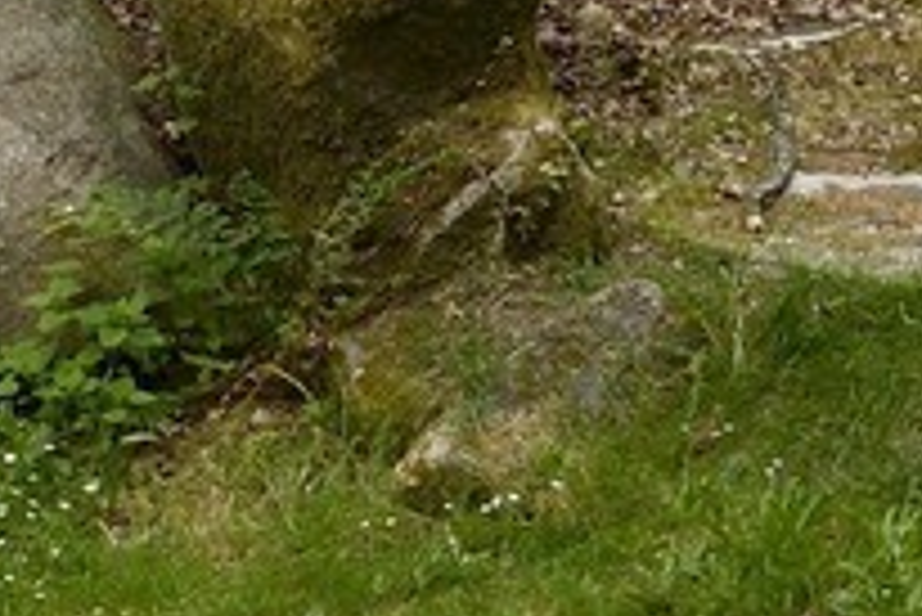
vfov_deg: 5.6
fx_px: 5792
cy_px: -1344
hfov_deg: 9.0
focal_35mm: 226
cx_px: 1165
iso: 200
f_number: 10
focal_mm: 29
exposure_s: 1/160
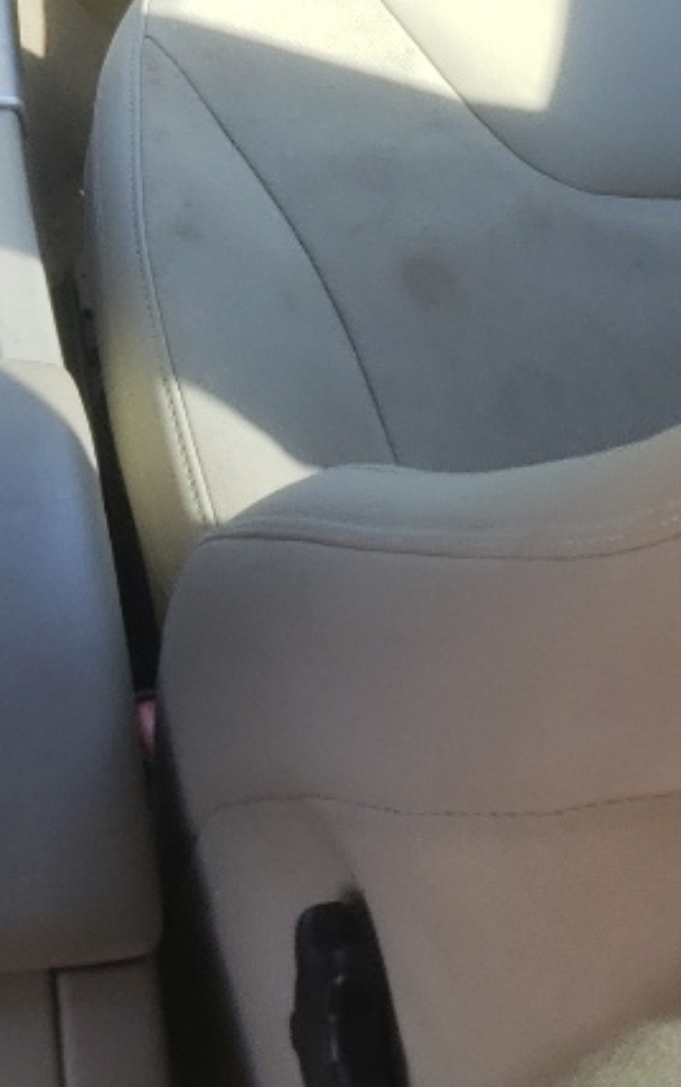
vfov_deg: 19.3
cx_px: -122
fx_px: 3054
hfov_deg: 12.4
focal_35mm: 103
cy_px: -112
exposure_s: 1/204
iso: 50
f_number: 1.5
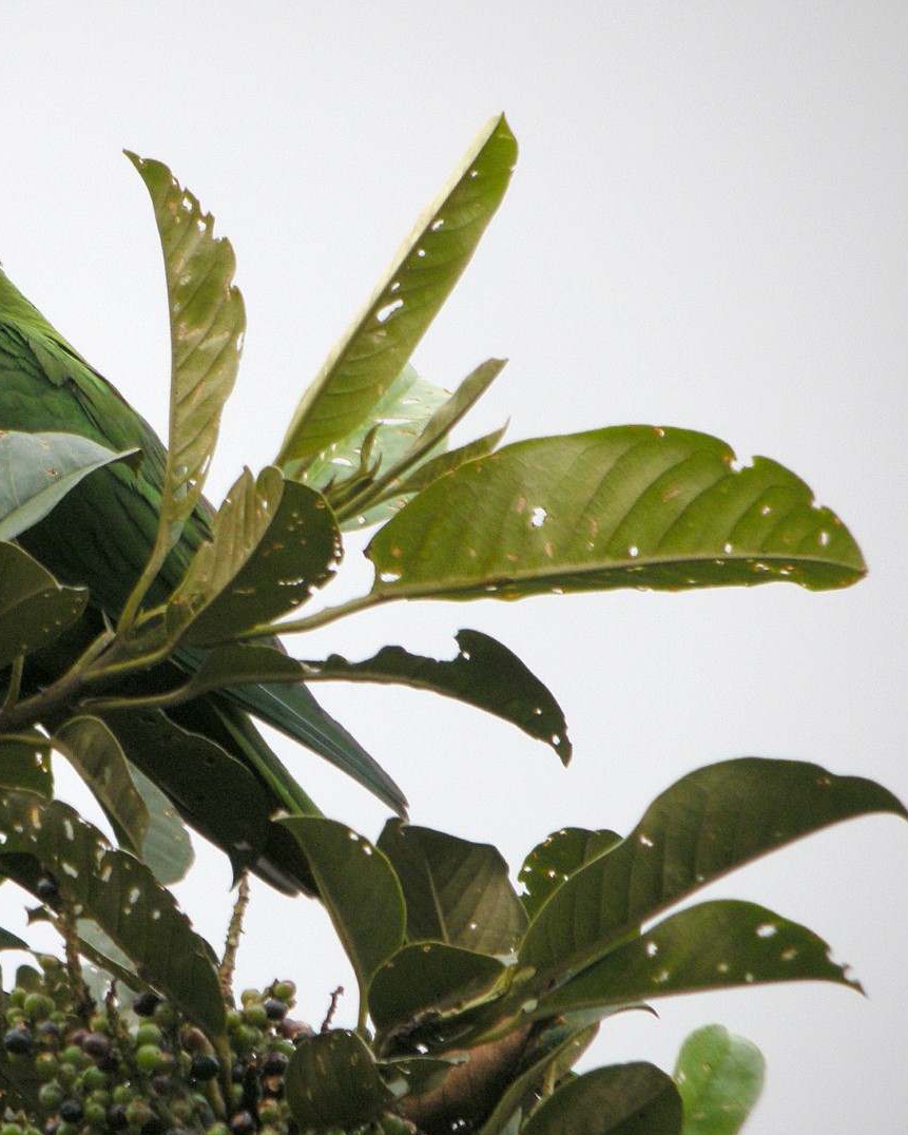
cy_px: 569
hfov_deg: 15.6
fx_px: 3292
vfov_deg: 19.6
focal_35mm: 98
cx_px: 172
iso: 100
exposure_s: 1/140
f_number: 3.9
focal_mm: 15.7
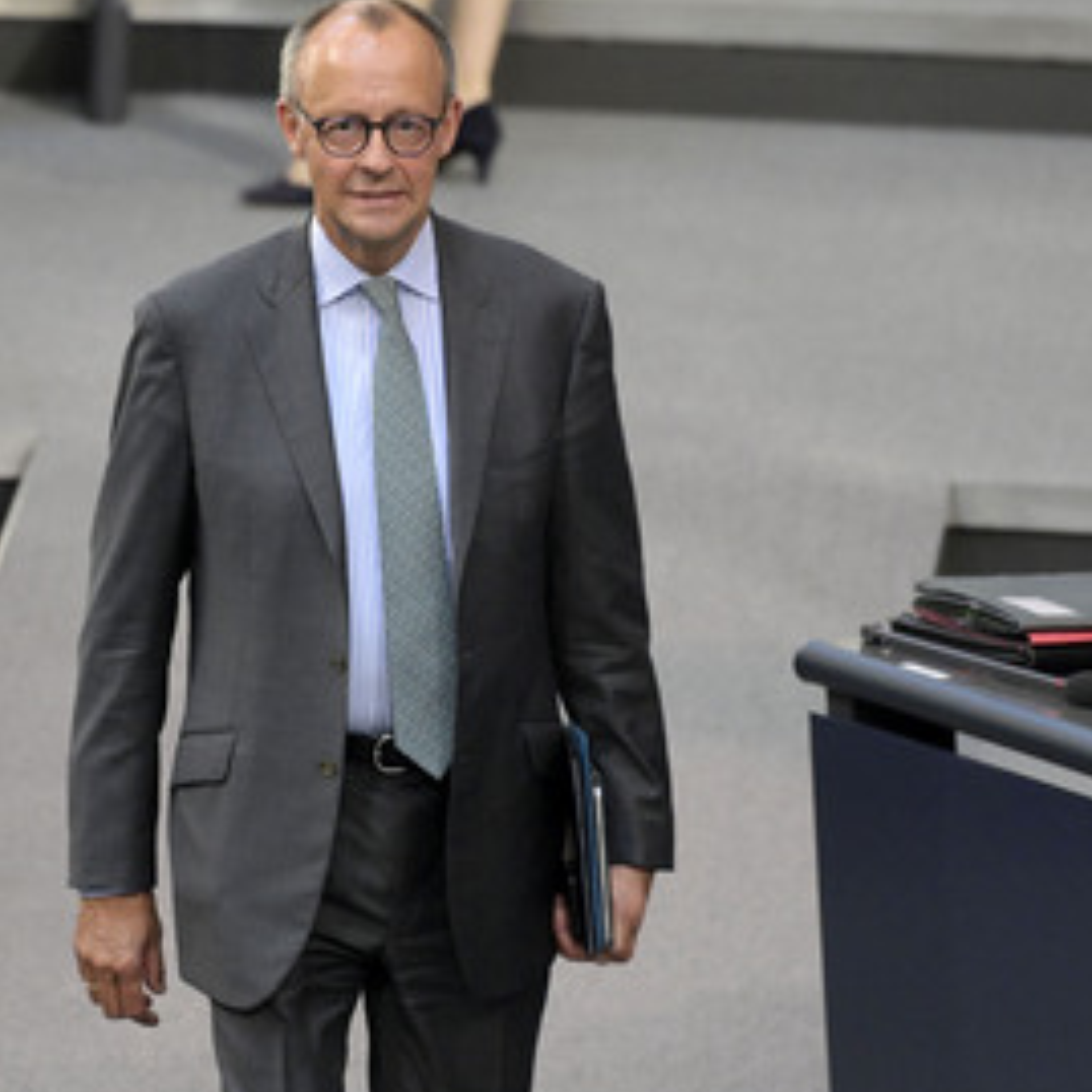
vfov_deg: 3.2
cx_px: 392
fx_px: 19344
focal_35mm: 542
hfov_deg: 3.2
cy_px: 528
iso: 8000
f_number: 5.6
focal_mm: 380
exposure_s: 1/500
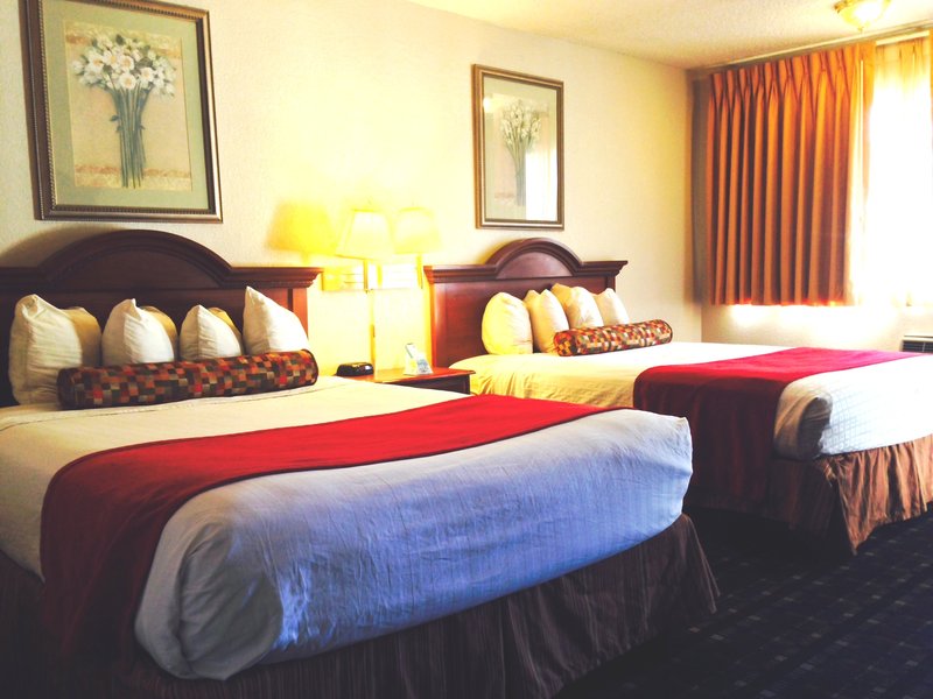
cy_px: 350
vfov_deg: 42.9
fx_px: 889
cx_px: 466
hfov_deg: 55.4
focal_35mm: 33
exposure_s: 1/20
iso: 50
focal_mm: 4.12
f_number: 2.4
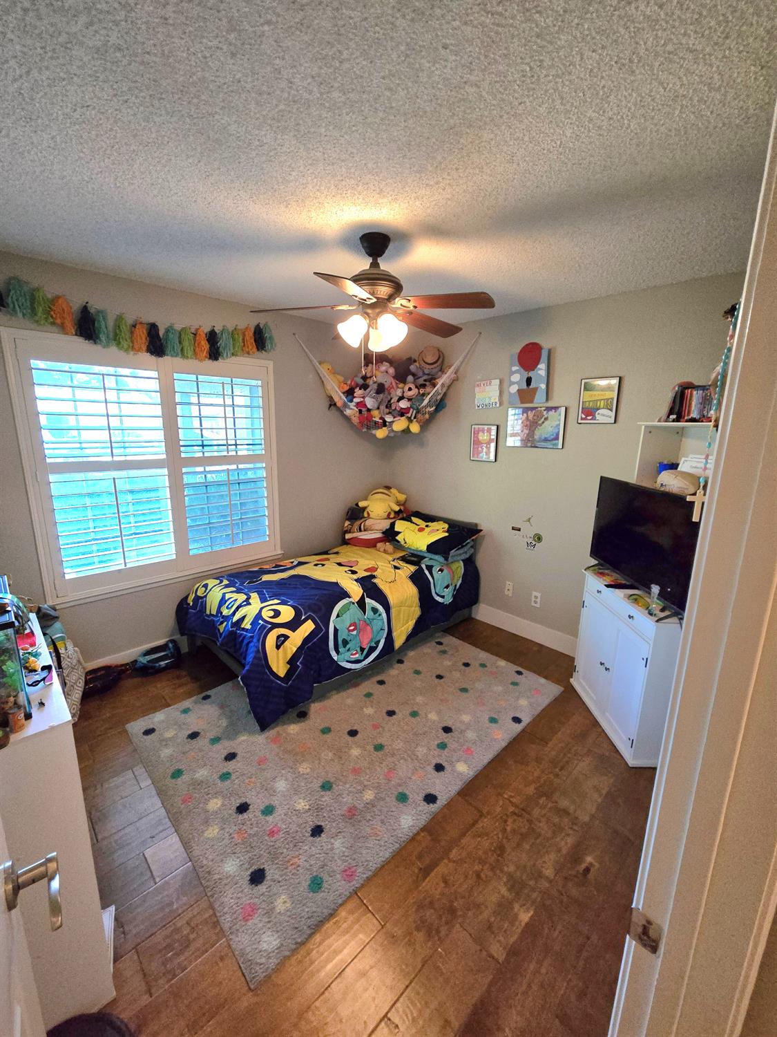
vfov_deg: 106.2
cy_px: 518
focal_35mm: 13
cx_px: 388
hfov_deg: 89.9
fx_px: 389
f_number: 2.2
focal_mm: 2.2
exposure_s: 1/60.2
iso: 1250
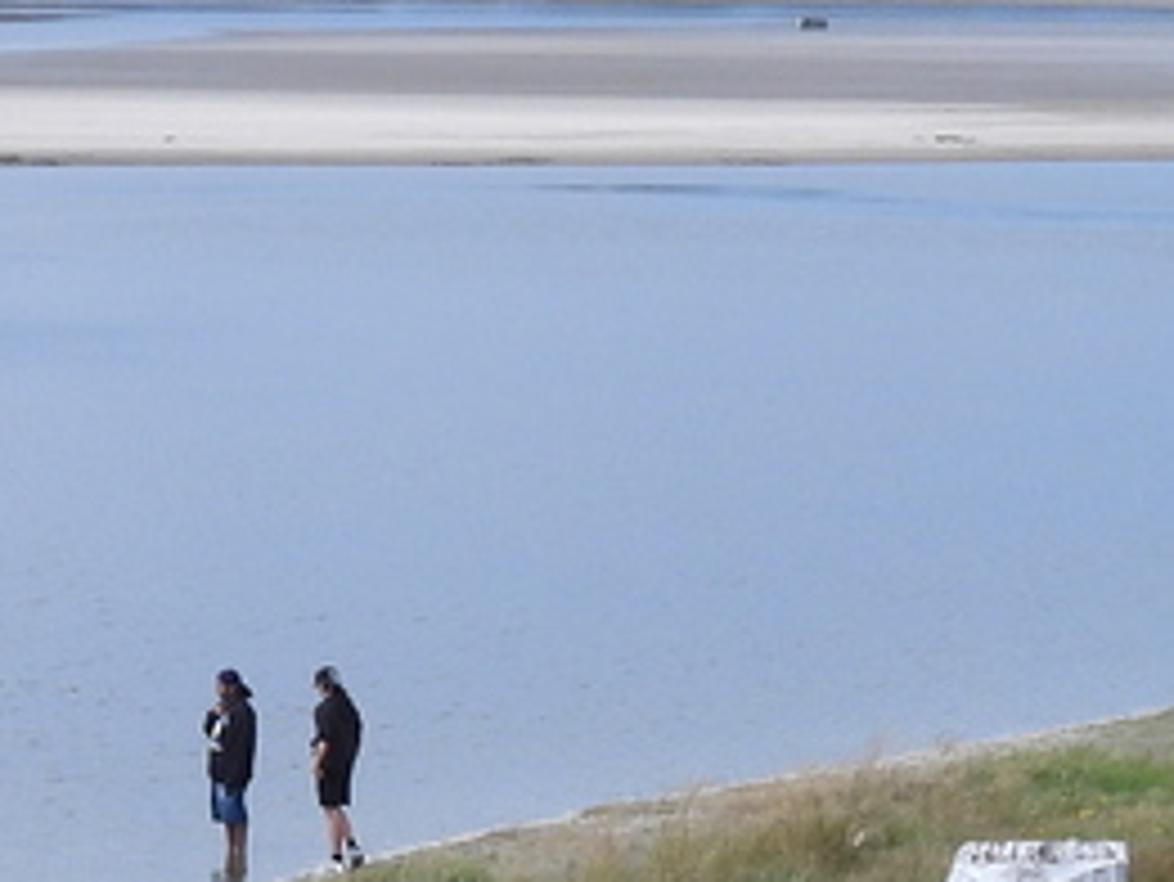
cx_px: 567
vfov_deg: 6.1
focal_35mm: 245
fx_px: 8313
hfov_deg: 8.1
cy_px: 896
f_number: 3.5
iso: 100
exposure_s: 1/1250
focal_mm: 8.9
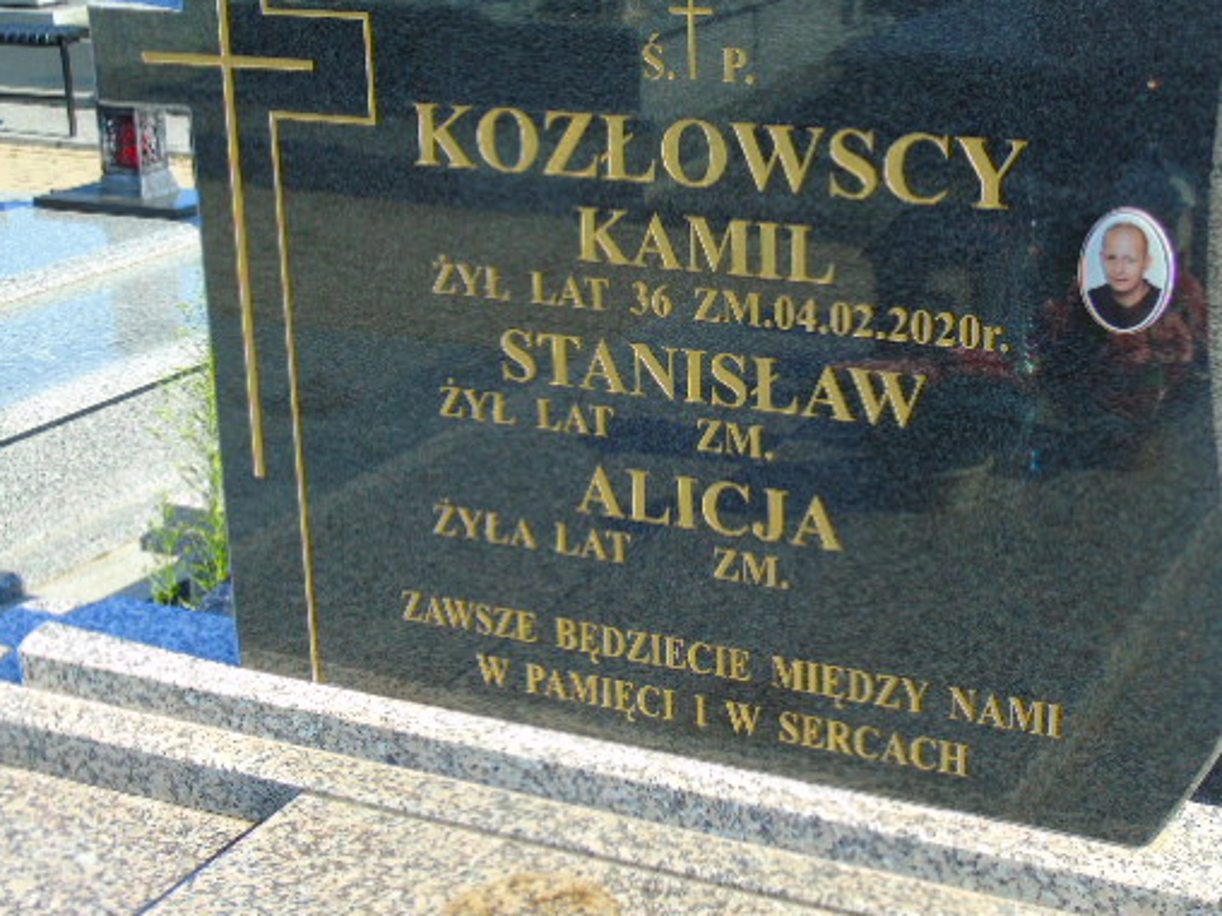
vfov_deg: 25.2
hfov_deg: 33.2
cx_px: 702
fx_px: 2047
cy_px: 370
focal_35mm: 58
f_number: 4.1
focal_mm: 8.2
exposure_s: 1/250
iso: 80
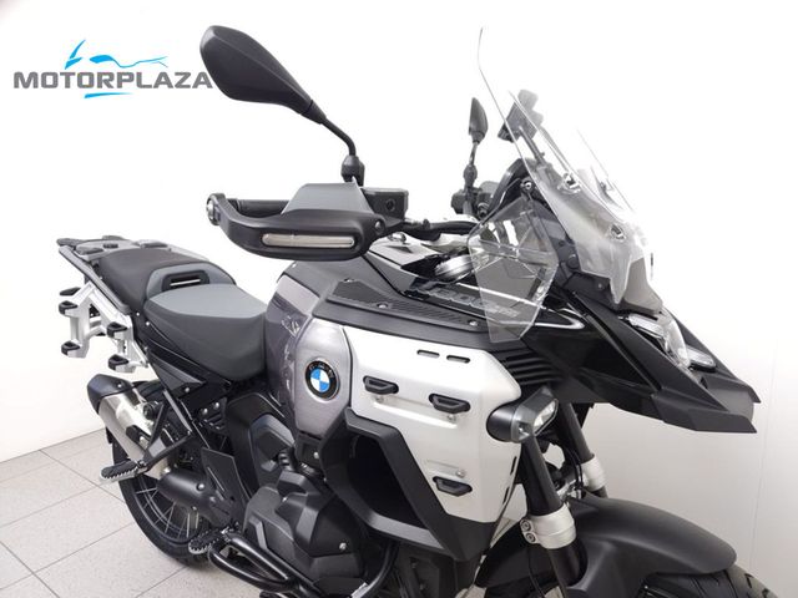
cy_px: 299
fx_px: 530
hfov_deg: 73.9
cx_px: 399
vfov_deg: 58.9
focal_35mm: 23
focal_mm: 5.4
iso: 125
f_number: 1.8
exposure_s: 1/50
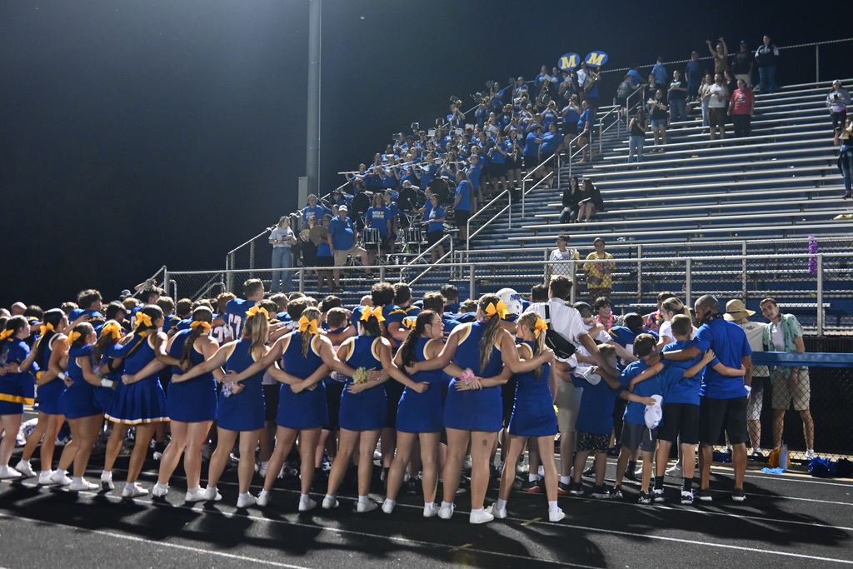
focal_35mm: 42
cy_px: 284
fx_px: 995
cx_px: 426
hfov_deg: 46.4
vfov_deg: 31.9
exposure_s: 1/80
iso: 3200
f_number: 4
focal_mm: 28
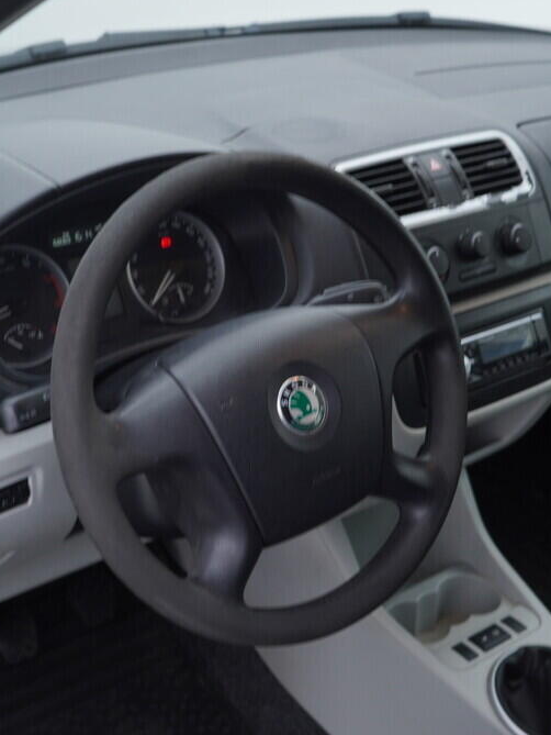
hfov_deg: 27.5
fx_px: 1124
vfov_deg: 36.2
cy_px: 372
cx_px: 246
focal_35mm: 53
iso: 125
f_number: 3.2
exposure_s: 1/50
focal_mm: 24
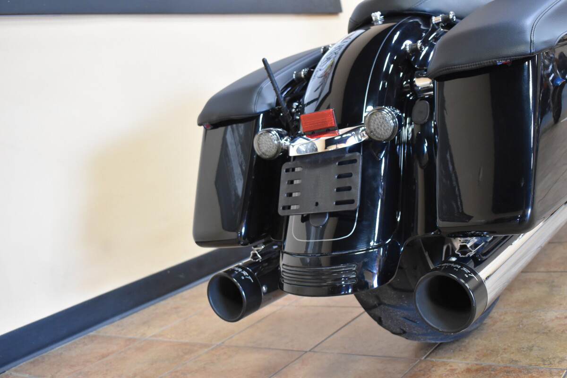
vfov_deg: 33.0
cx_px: 284
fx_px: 638
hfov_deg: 47.9
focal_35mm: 40
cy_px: 189
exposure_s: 1/60
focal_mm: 27
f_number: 4
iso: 2500
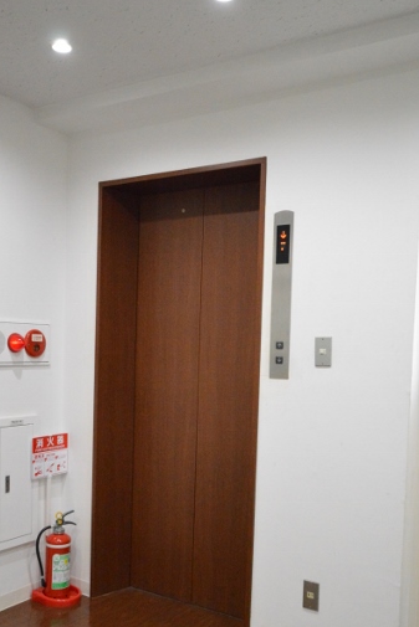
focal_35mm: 38
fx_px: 663
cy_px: 389
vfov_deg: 50.2
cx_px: 188
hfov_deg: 35.0
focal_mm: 20
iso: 6400
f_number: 3.5
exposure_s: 1/125
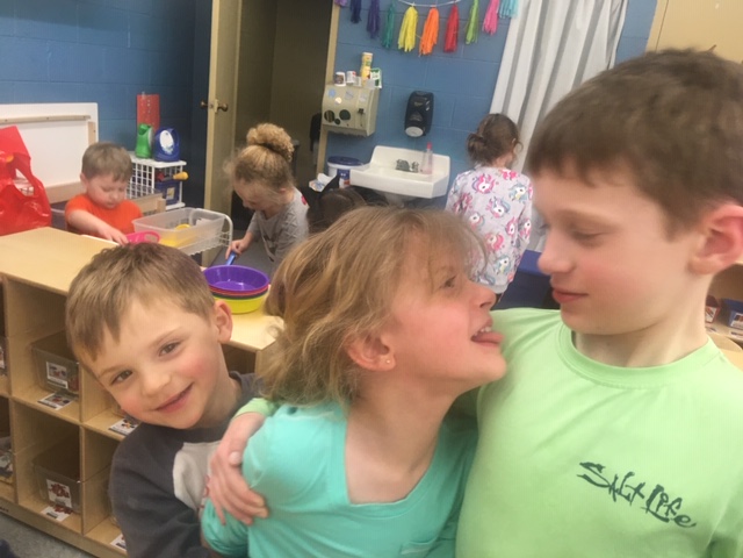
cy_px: 279
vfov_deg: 48.2
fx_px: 622
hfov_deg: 61.7
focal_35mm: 29
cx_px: 372
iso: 80
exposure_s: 1/30
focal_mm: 4.15
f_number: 2.2
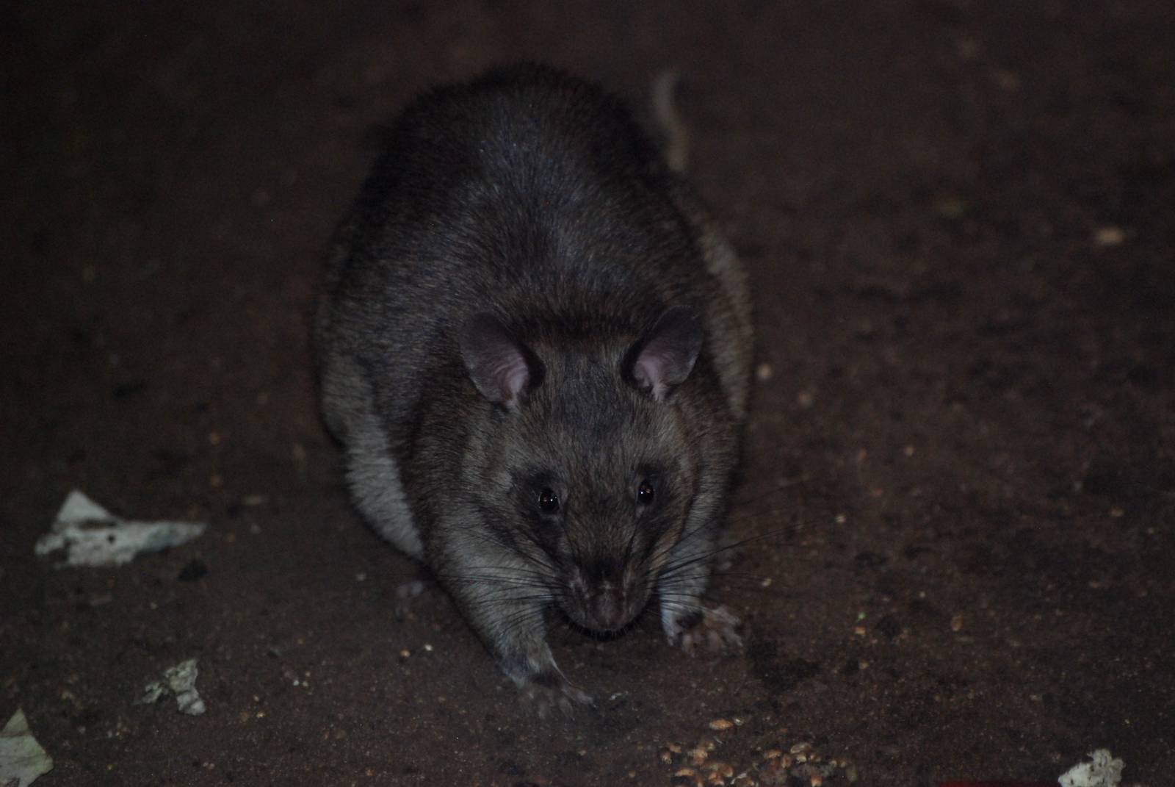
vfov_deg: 4.2
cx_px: 588
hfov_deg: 6.2
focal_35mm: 330
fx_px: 10783
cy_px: 394
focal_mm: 220
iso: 1000
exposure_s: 1/60
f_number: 5.3
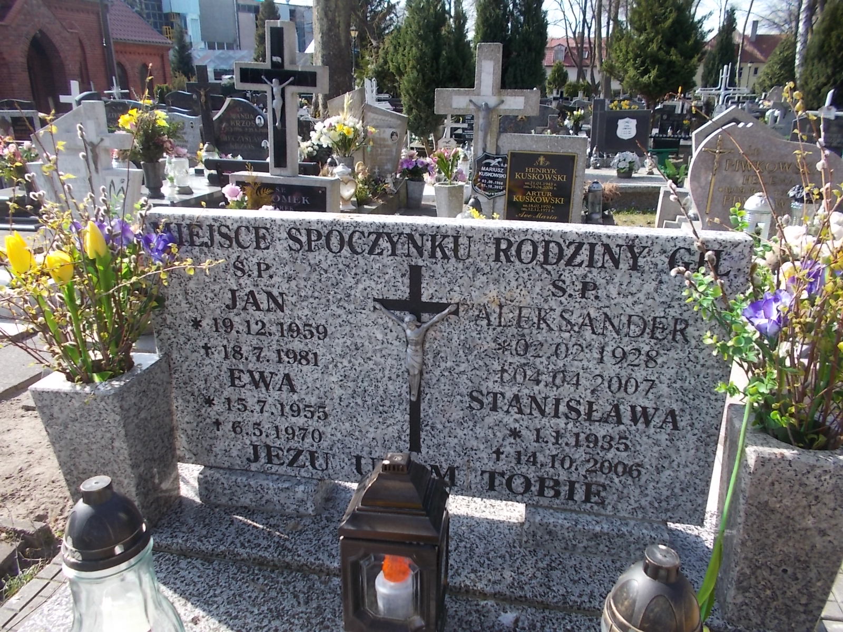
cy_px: 316
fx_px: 633
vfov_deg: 53.1
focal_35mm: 26
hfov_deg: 67.3
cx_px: 422
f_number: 3.2
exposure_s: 1/400
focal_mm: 4.6
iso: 80
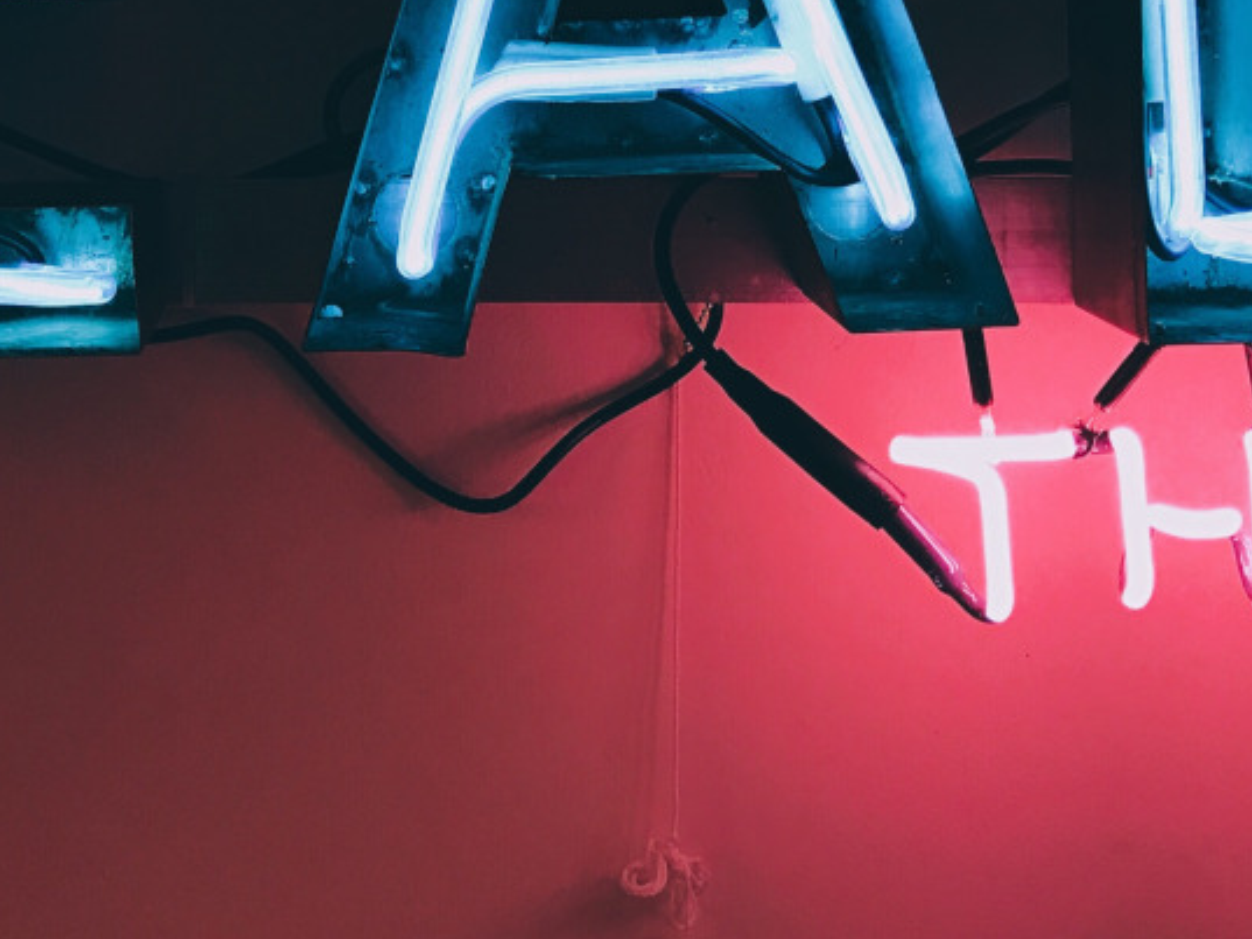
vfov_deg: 19.4
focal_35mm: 73
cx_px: 354
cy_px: -56
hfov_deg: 26.4
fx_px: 2641
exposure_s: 1/30
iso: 25
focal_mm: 3.99
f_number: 1.8
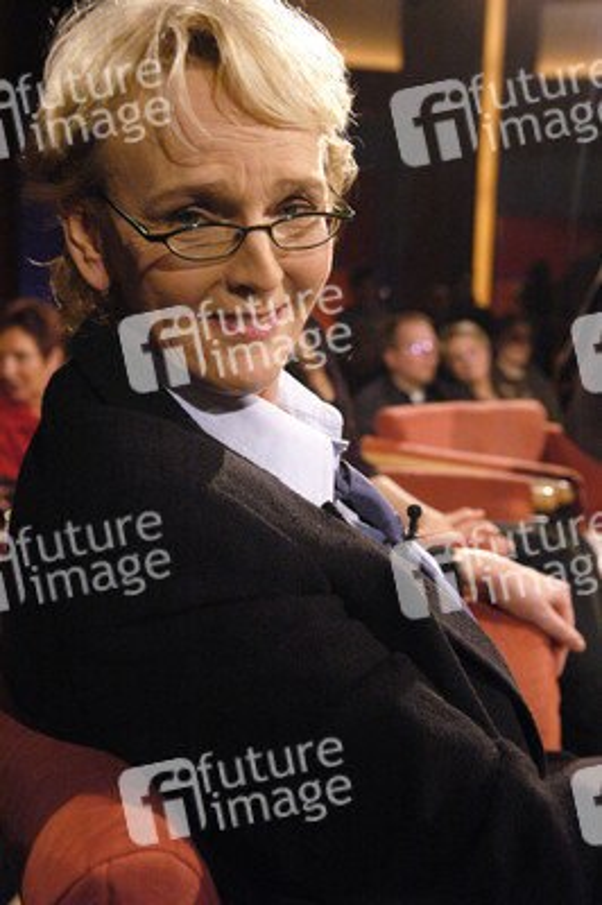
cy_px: 452
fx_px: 1168
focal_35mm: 46
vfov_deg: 42.4
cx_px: 301
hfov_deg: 28.9
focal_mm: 31
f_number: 3.3
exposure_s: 1/125
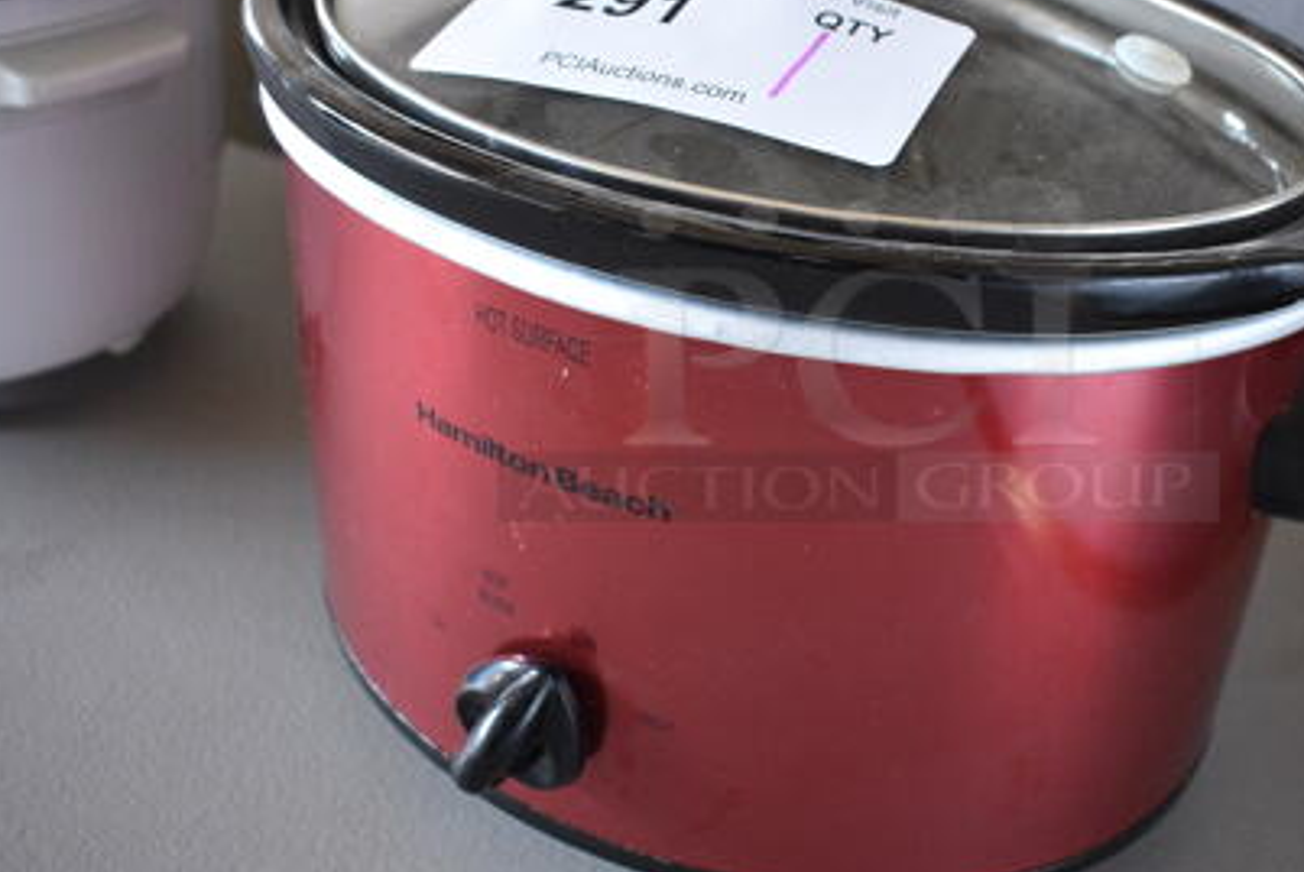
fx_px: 1487
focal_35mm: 41
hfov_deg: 46.7
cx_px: 860
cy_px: 350
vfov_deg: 32.6
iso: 1250
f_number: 3.5
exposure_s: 1/125
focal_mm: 18
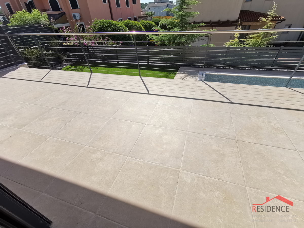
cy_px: 114
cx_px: 152
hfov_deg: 94.5
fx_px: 141
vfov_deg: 78.1
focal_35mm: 16
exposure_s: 1/810
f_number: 2.2
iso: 50
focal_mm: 2.35
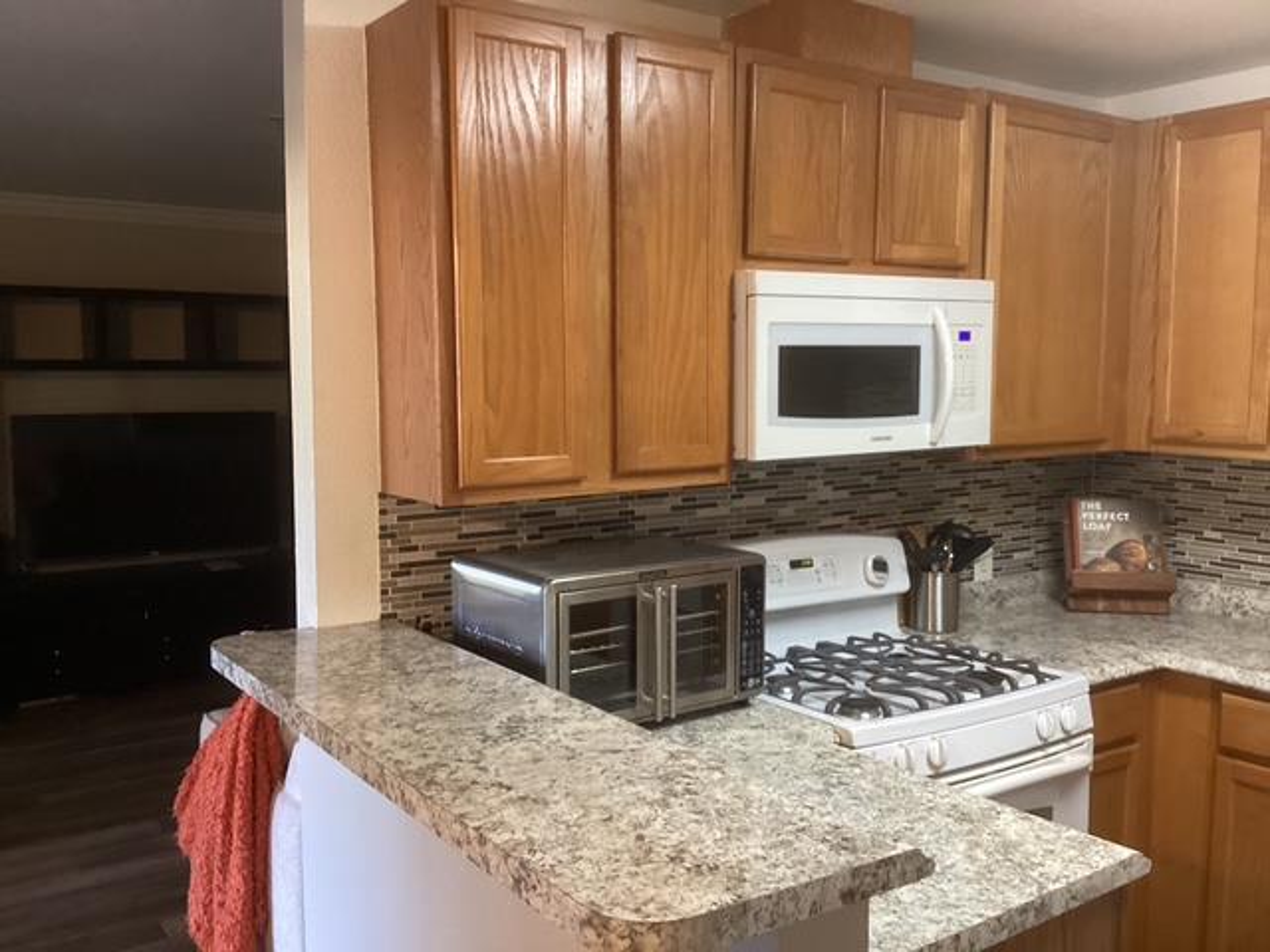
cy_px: 476
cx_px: 635
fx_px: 1137
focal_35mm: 31
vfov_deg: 45.4
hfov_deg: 58.4
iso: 320
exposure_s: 1/33
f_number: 2.4
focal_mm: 3.3
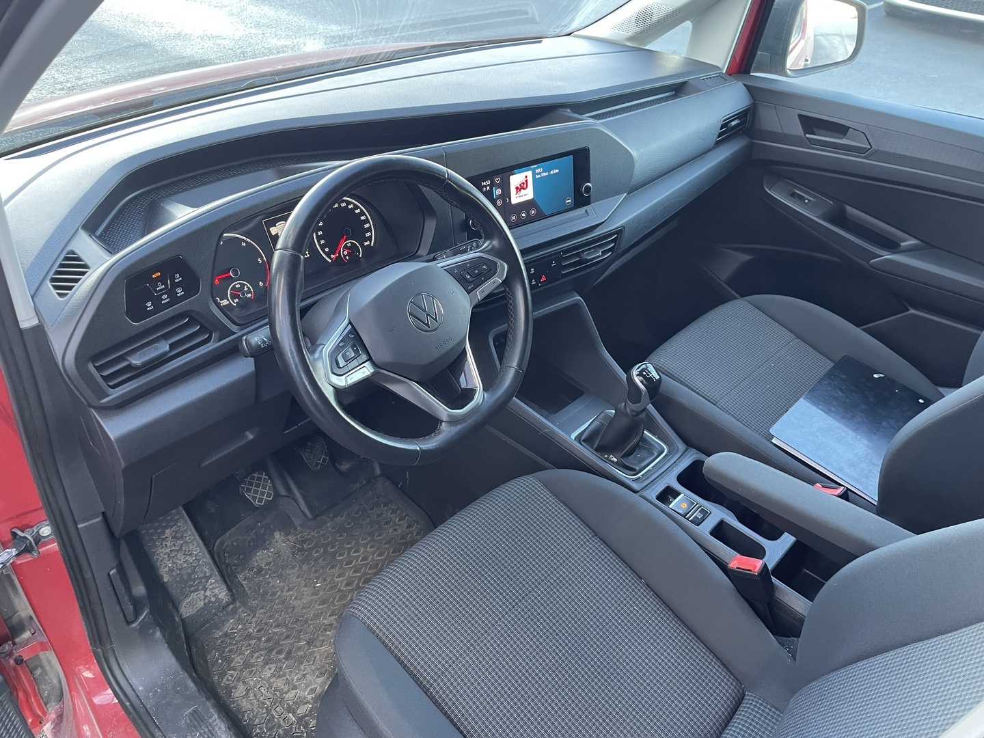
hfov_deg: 67.3
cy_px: 369
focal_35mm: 26
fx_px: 739
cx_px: 492
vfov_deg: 53.1
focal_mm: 4.2
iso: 125
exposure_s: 1/71
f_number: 1.6
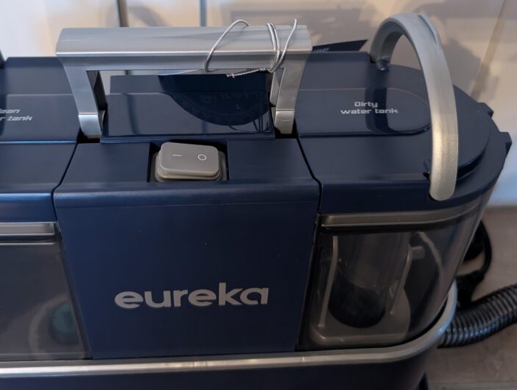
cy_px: 123
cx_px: 223
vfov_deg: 40.2
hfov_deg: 52.4
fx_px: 524
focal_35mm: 35
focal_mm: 6.9
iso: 1748
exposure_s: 1/25
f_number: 1.68
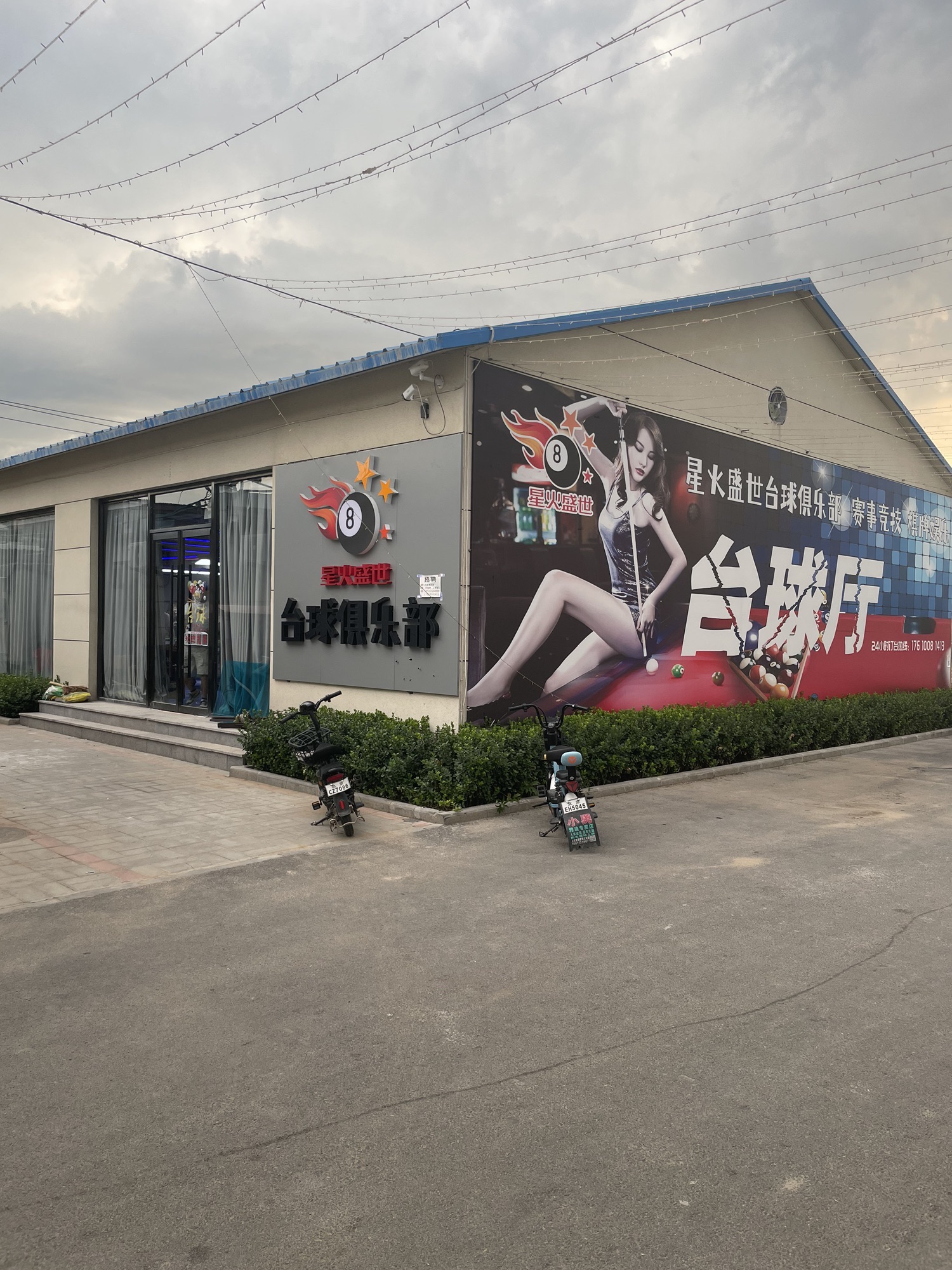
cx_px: 476
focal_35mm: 26
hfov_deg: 53.1
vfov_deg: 67.3
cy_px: 635
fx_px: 953
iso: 32
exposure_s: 1/126
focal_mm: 4.2
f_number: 1.6
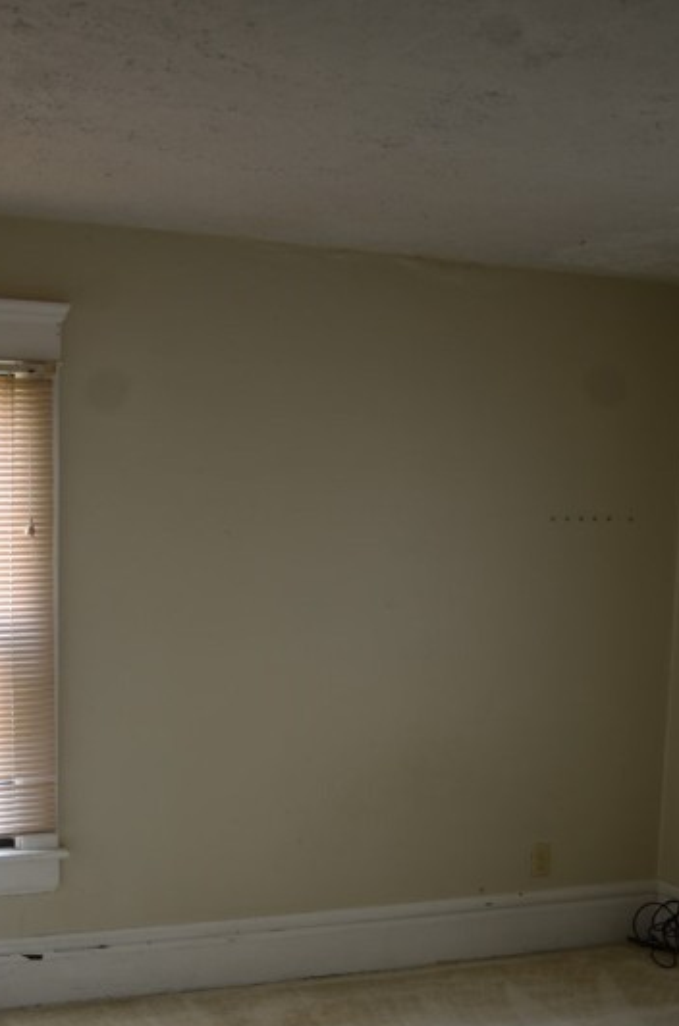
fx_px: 1479
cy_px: 706
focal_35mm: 52
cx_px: 282
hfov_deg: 25.8
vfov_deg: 37.7
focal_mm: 24
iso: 100
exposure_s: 1/15
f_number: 3.8
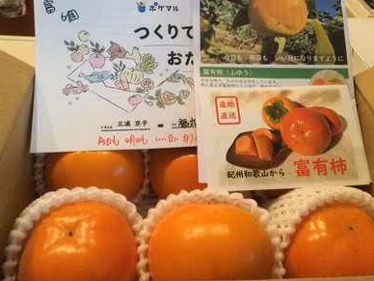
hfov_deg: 56.8
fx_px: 346
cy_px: 137
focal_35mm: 32
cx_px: 189
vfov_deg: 44.2
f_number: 2.4
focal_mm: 3.3
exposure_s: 1/15
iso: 200
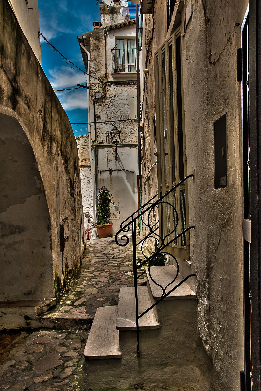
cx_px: 130
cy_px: 196
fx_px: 337
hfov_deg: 42.4
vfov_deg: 60.3
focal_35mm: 31
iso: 250
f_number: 10
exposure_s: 1/400
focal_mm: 31
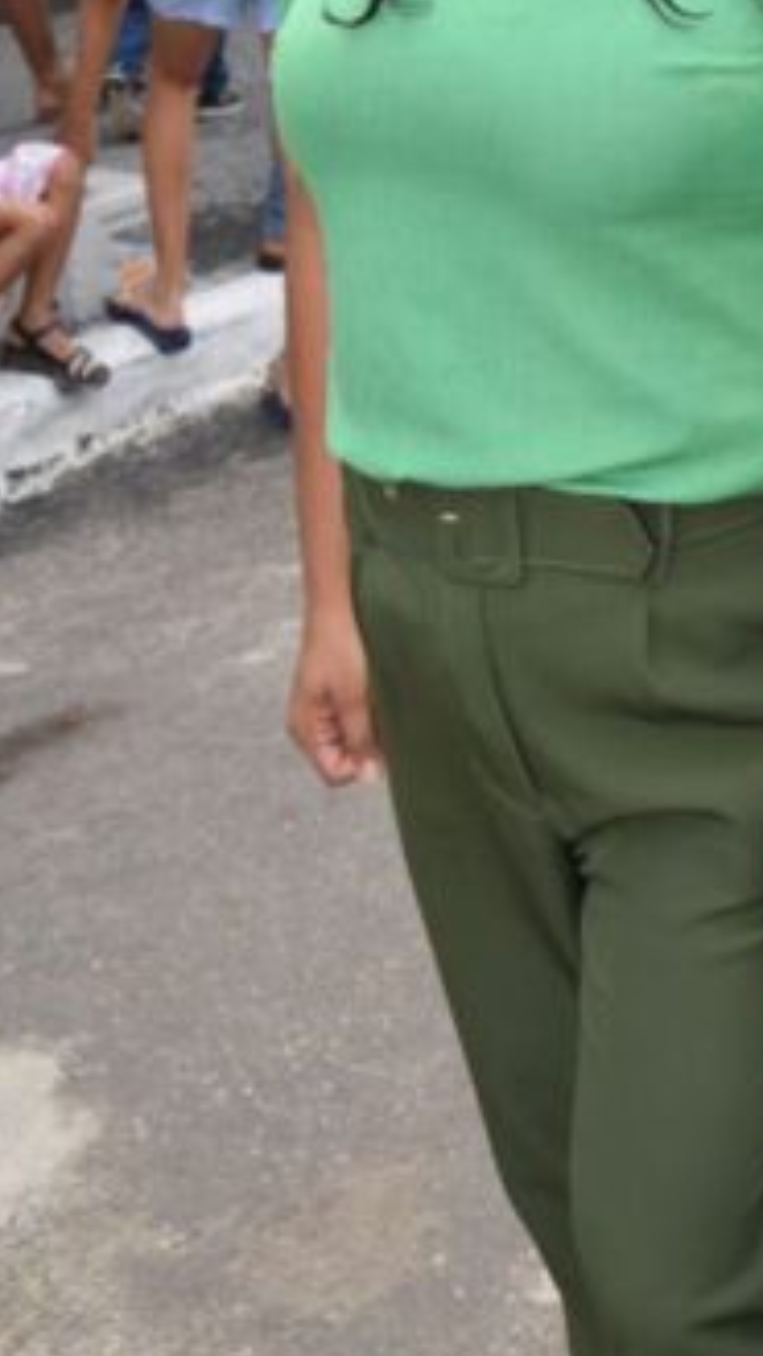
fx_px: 3058
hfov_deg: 13.7
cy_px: 239
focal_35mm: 85
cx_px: 975
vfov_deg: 24.5
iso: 100
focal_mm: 24
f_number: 7.1
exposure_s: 1/200
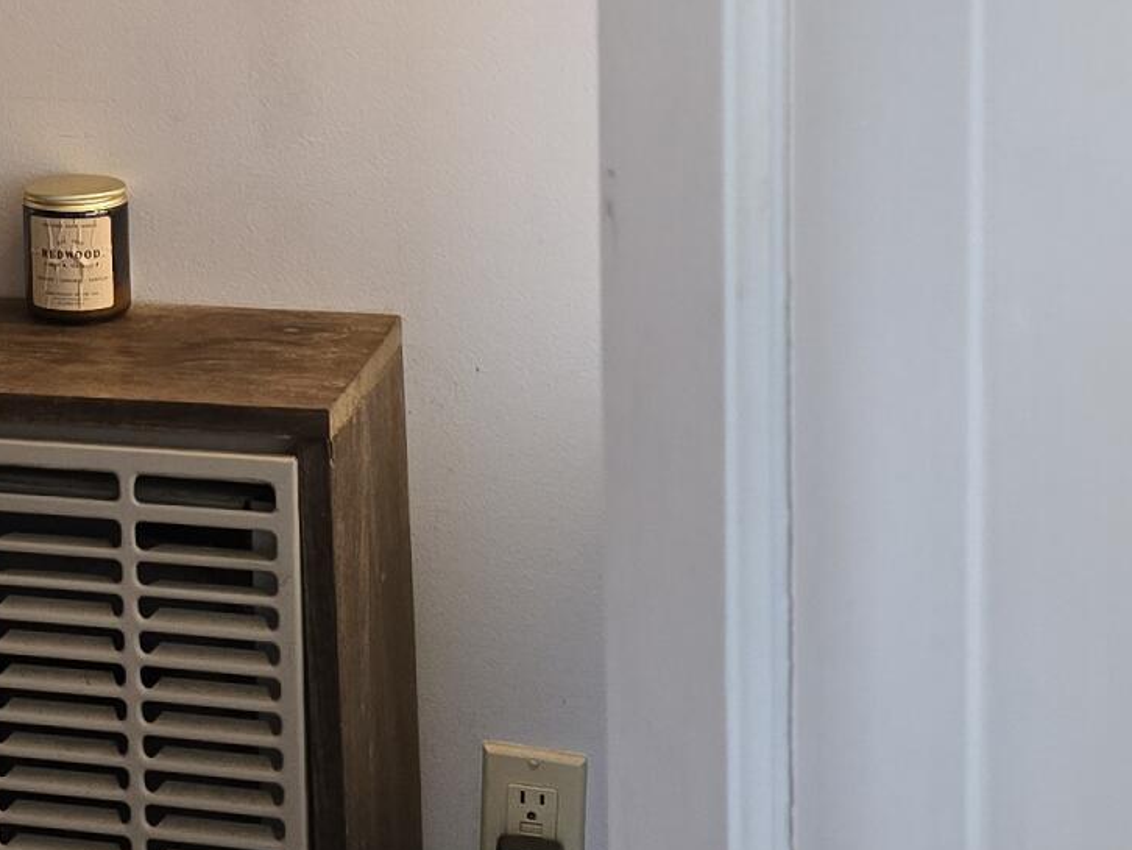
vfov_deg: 15.3
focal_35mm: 95
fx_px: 3108
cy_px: 5
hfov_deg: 19.9
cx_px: -47
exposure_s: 1/60
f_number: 1.7
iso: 640
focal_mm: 6.3
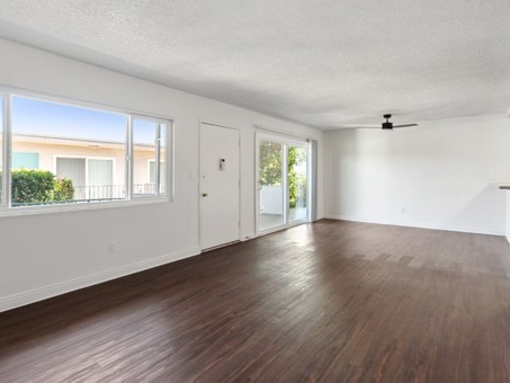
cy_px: 179
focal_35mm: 19
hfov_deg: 84.6
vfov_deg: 68.6
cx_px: 268
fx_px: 280
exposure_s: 1/20
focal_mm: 14
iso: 100
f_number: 9
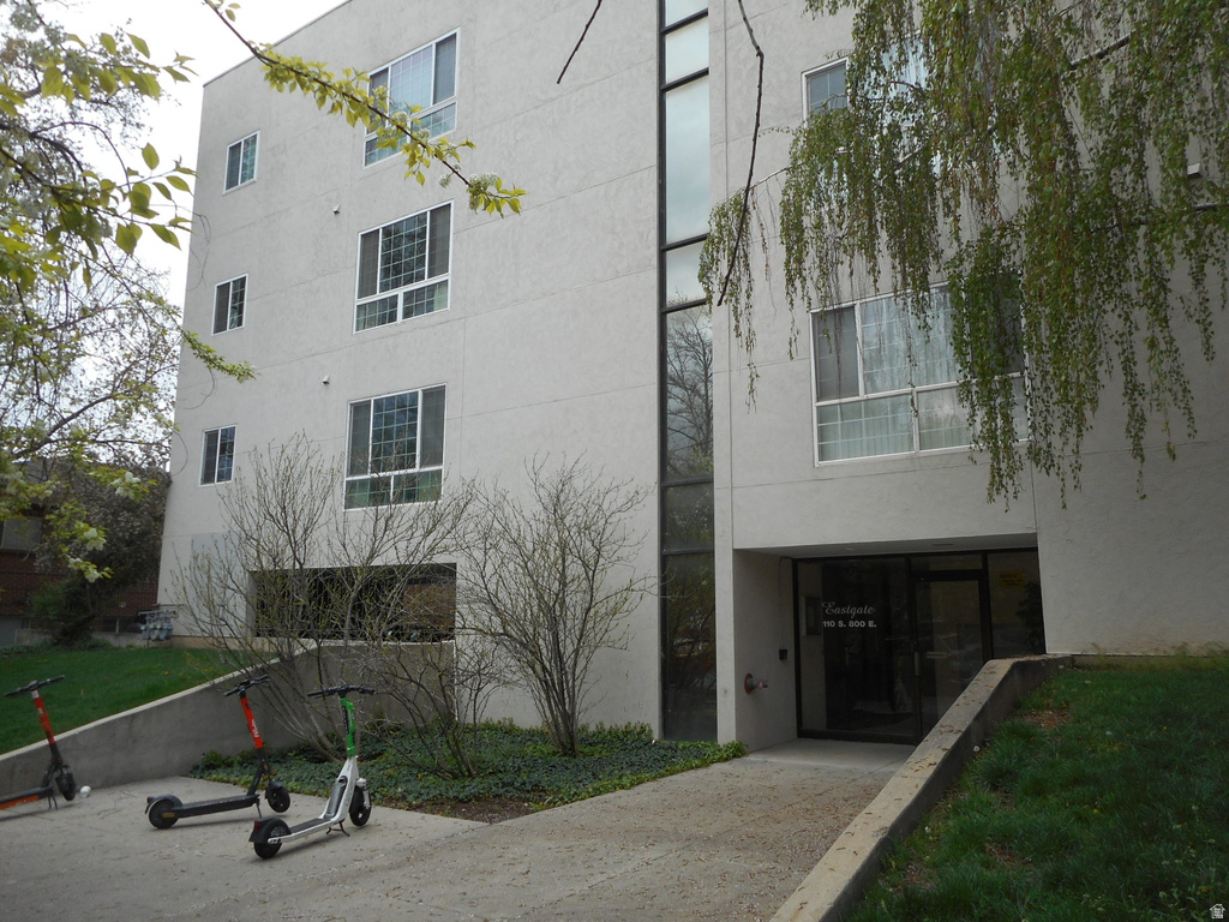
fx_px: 888
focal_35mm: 25
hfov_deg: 69.4
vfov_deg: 54.9
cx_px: 614
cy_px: 461
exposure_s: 1/400
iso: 80
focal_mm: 4.5
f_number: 3.7
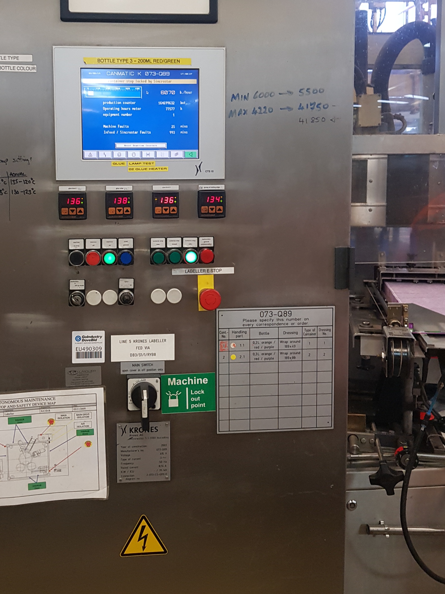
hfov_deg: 40.2
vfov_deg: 52.1
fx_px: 600
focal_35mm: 35
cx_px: 149
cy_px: 225
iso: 160
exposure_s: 1/50
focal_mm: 4.3
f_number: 1.7
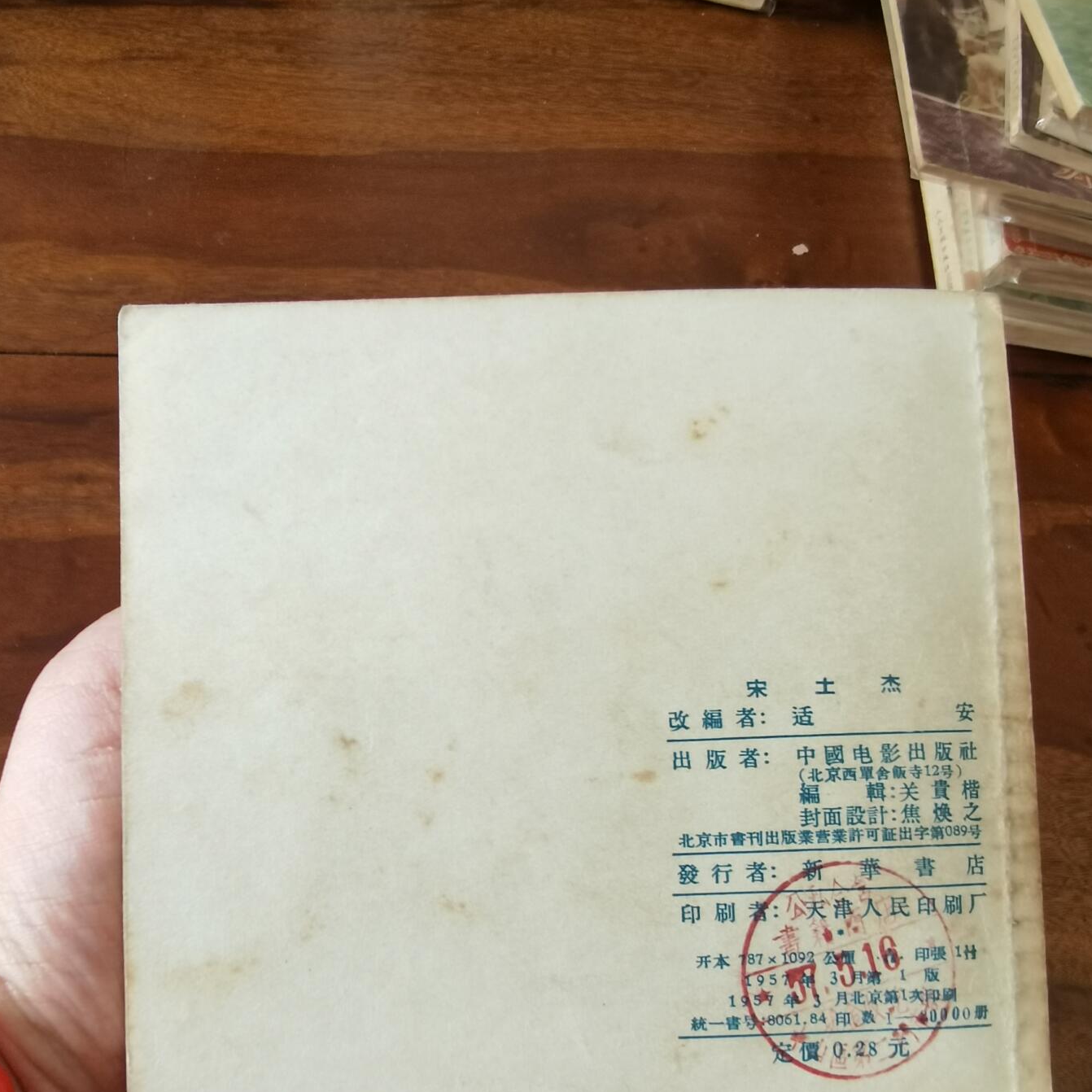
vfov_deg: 50.2
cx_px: 544
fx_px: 1142
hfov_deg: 51.1
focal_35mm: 32
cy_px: 728
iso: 100
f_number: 2.2
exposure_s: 1/60
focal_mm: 2.26
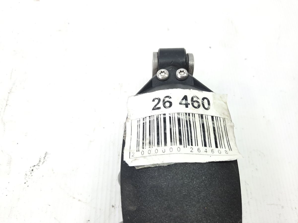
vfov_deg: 54.9
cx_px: 149
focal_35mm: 25
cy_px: 112
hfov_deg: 69.4
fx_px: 215
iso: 100
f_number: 2
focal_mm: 4.6
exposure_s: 1/50
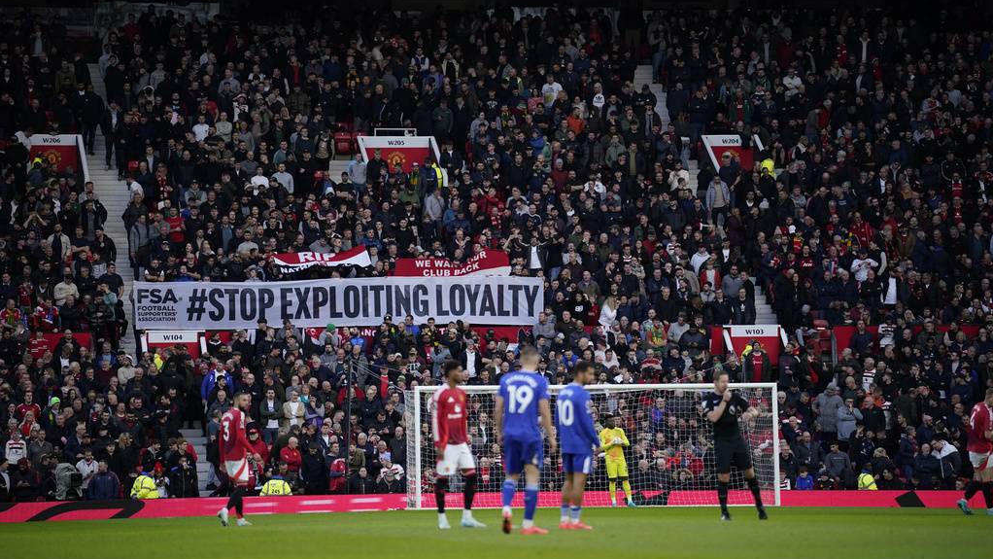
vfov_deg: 5.8
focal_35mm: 210
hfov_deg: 10.3
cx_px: 496
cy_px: 267
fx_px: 5530
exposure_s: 1/1600
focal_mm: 200
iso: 1000
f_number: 2.8
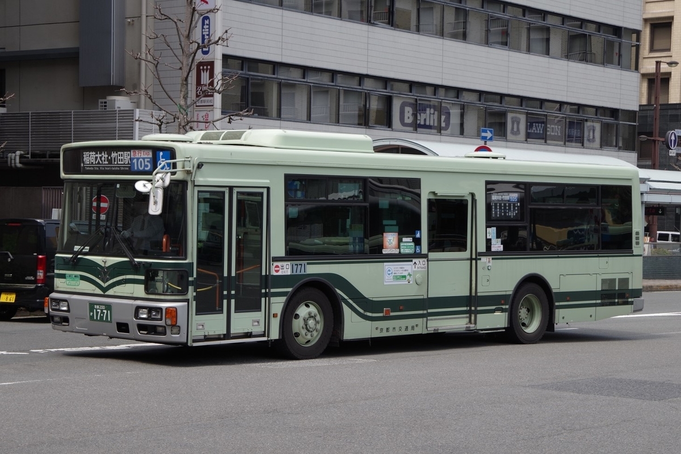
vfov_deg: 18.9
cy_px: 227
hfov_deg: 28.1
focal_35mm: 72
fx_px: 1362
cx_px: 340
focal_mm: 48
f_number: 9
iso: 200
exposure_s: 1/250
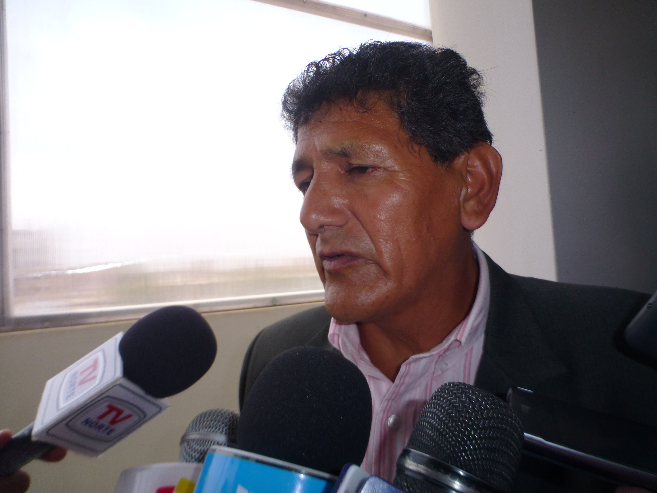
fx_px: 456
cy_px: 246
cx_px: 328
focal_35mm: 24
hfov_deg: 71.6
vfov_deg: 56.8
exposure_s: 1/500
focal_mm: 4.3
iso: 100
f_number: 3.3
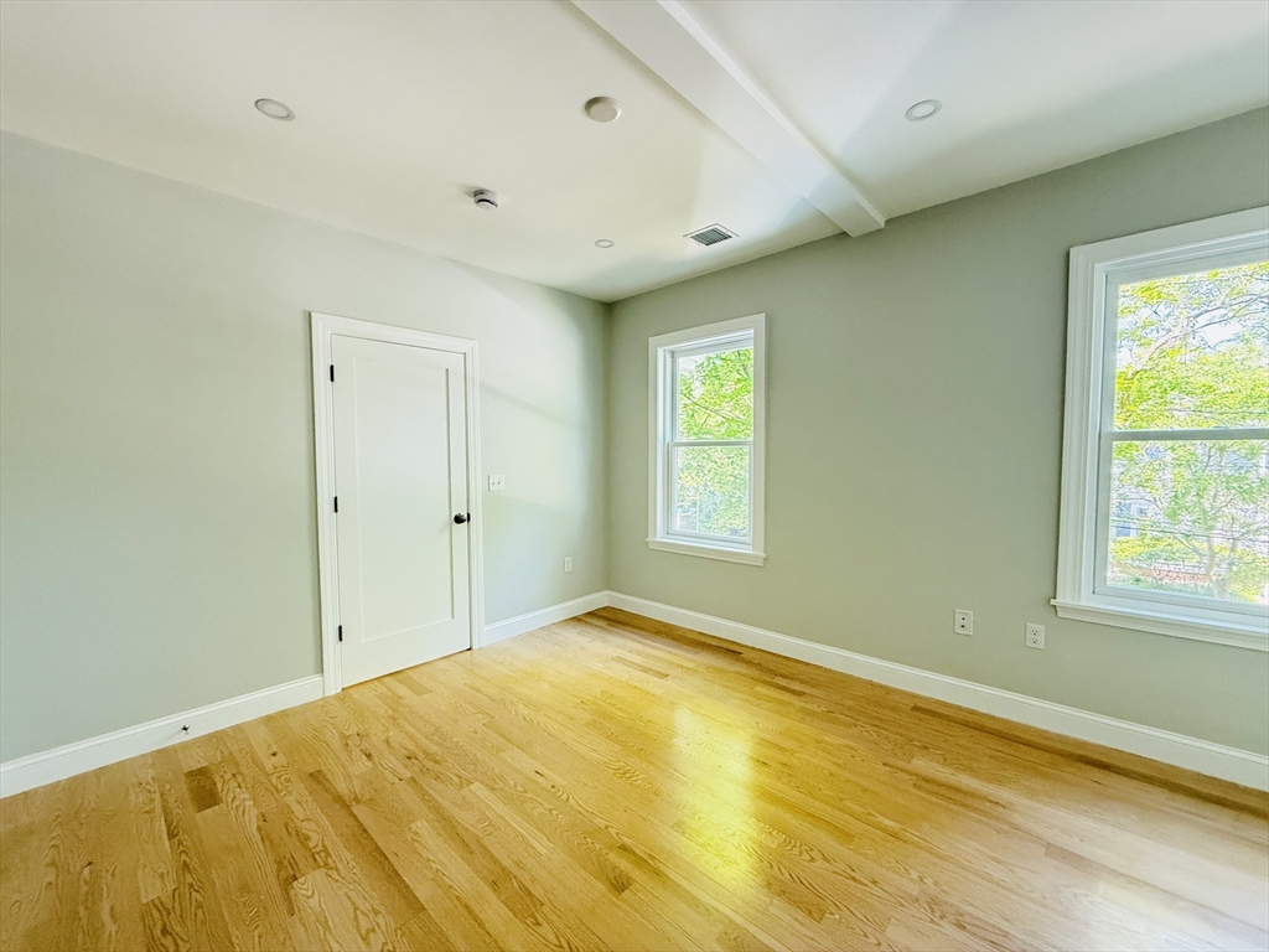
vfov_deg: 85.7
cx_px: 634
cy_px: 476
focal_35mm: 14
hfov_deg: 102.1
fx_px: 513
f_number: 2.2
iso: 400
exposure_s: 1/71
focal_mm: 2.22
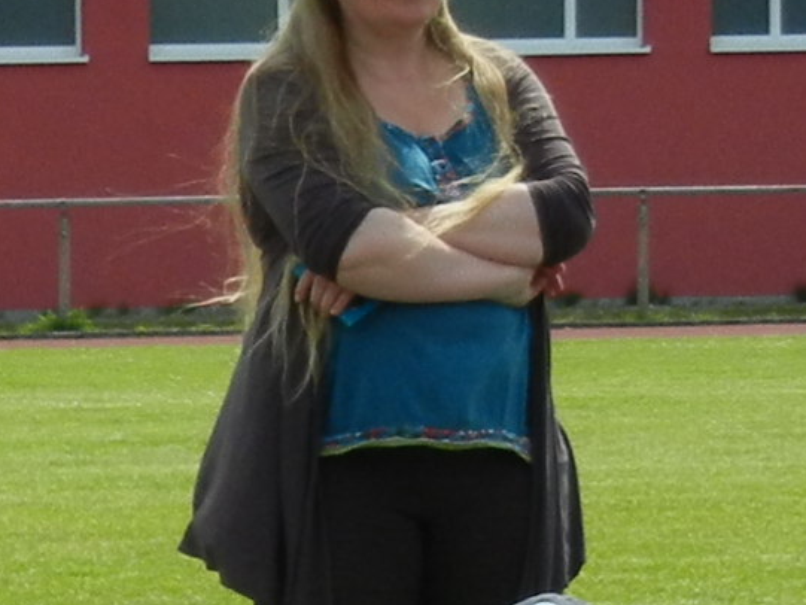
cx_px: -629
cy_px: 827
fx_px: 8291
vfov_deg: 4.2
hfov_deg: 5.5
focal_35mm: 356
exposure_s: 1/920
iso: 160
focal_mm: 10.6
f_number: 4
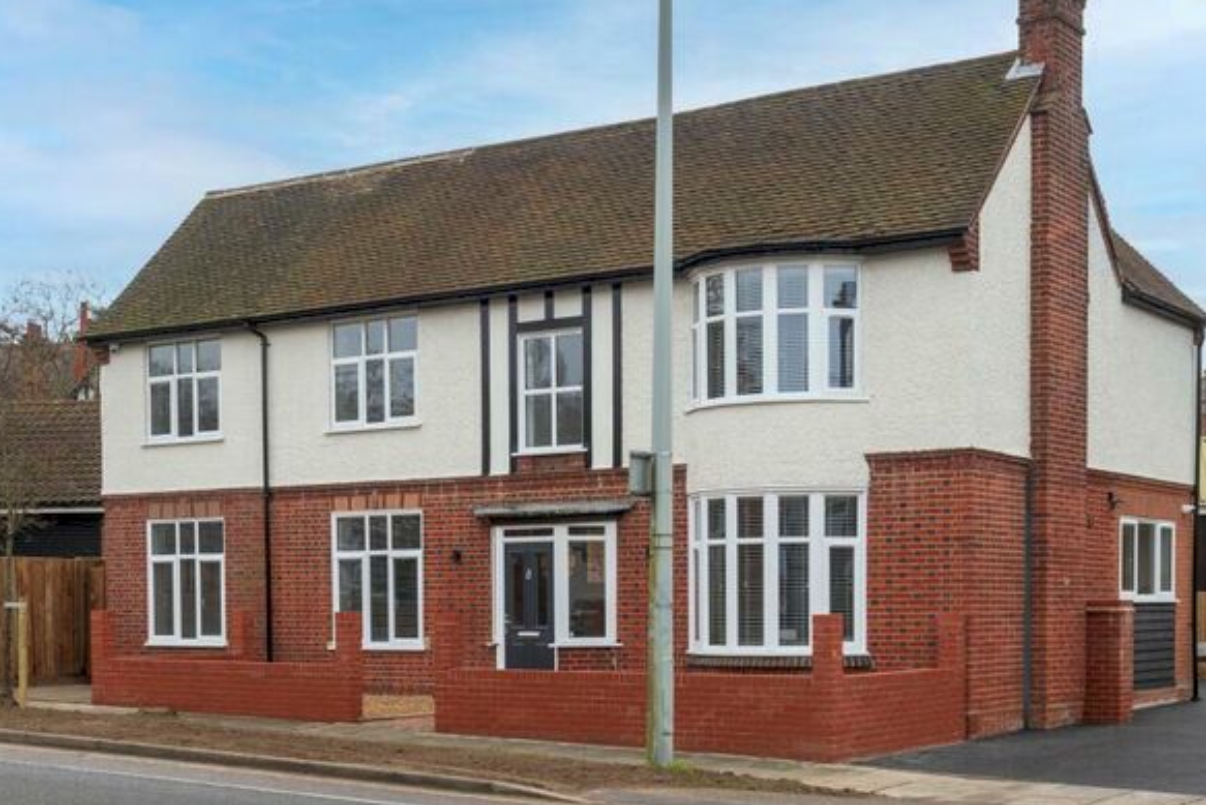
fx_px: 1809
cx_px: 650
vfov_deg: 25.1
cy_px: 367
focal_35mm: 54
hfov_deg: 36.8
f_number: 8
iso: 500
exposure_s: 1/160
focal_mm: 45
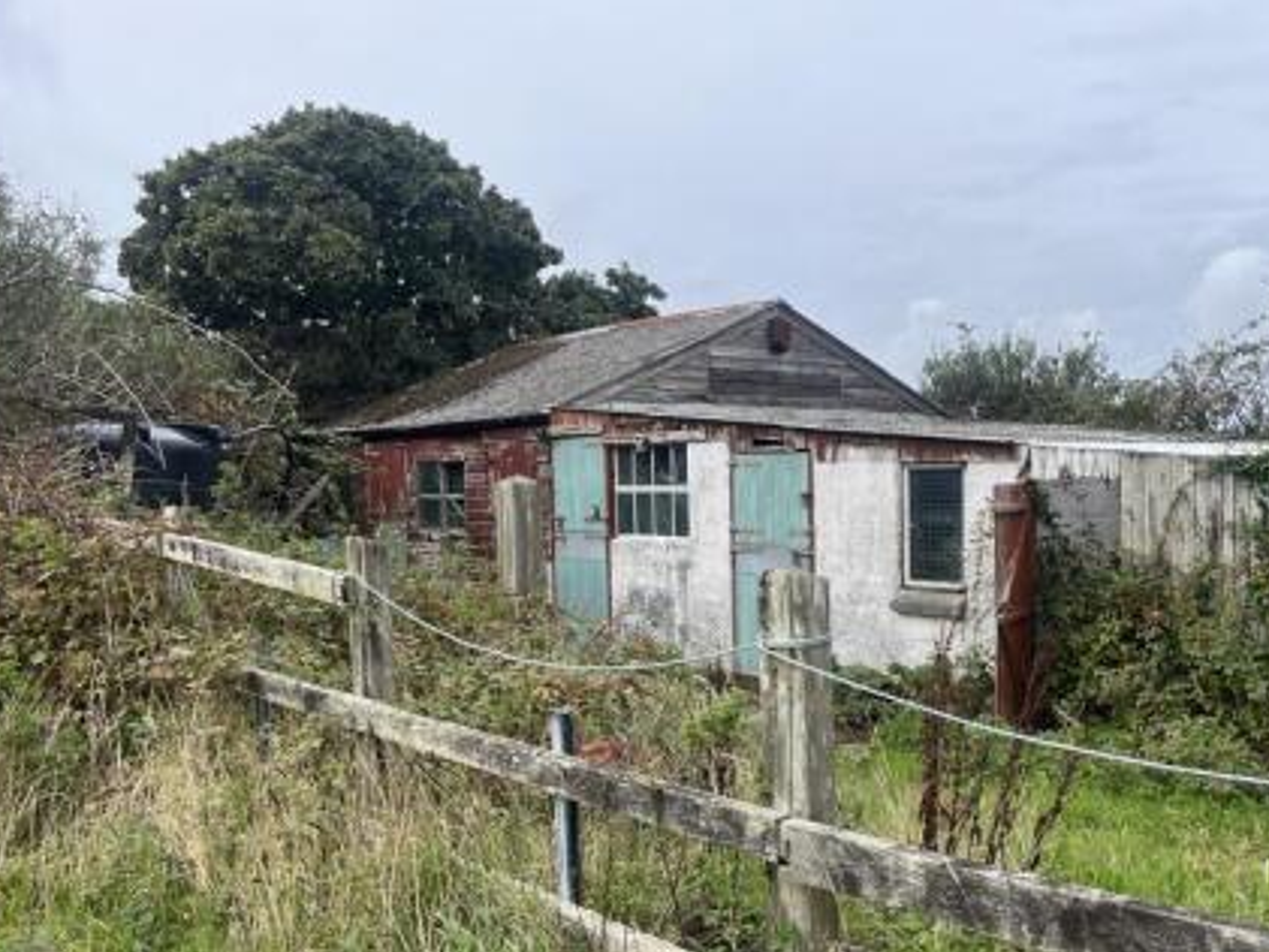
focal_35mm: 36
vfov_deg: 39.4
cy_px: 601
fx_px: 1320
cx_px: 836
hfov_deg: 50.5
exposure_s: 1/2571
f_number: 1.6
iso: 50
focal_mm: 5.1
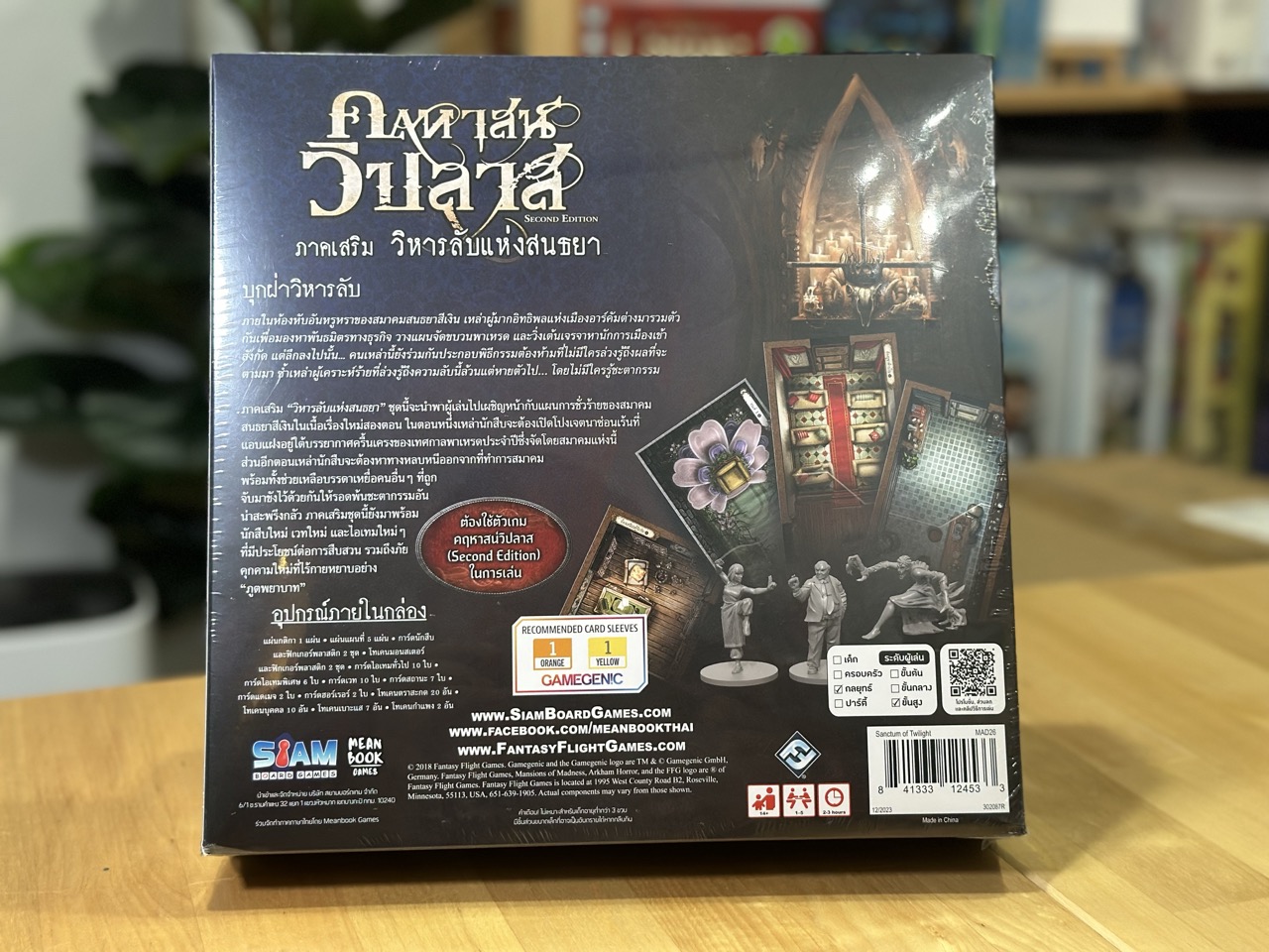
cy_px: 476
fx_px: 1760
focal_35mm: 48
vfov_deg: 30.3
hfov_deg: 39.7
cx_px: 634
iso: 250
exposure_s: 1/50
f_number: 1.78
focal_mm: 6.86
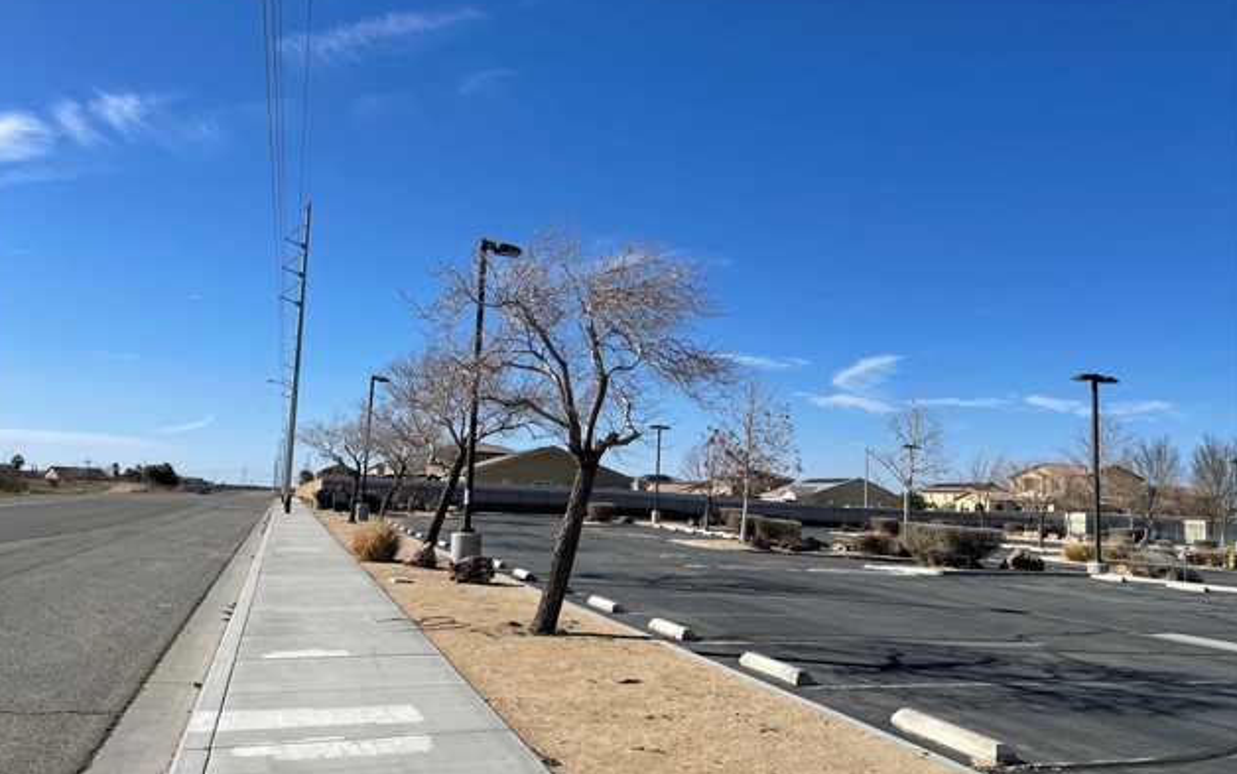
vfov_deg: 46.1
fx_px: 911
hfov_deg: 68.4
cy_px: 382
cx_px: 613
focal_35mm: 27
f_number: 1.6
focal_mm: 5.1
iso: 32
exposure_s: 1/5376
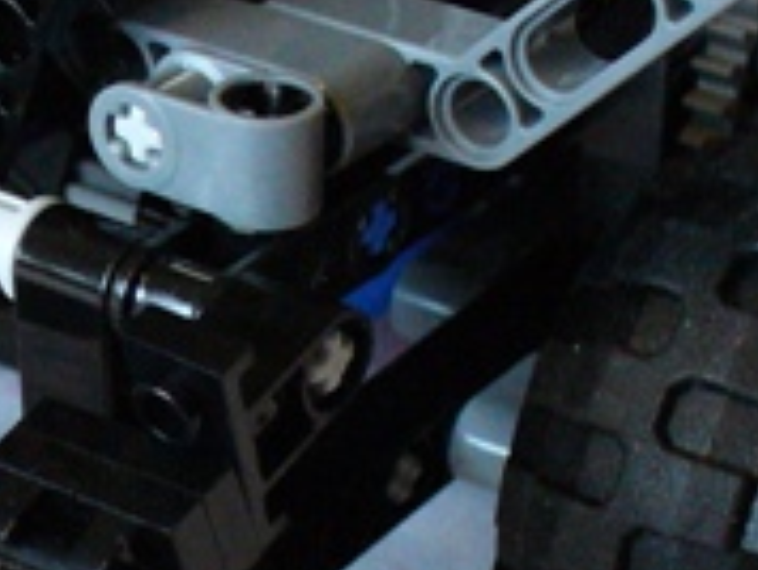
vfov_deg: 11.1
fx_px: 2916
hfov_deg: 14.5
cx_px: -47
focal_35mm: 133
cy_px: 498
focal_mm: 6.1
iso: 400
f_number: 2.8
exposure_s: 1/30
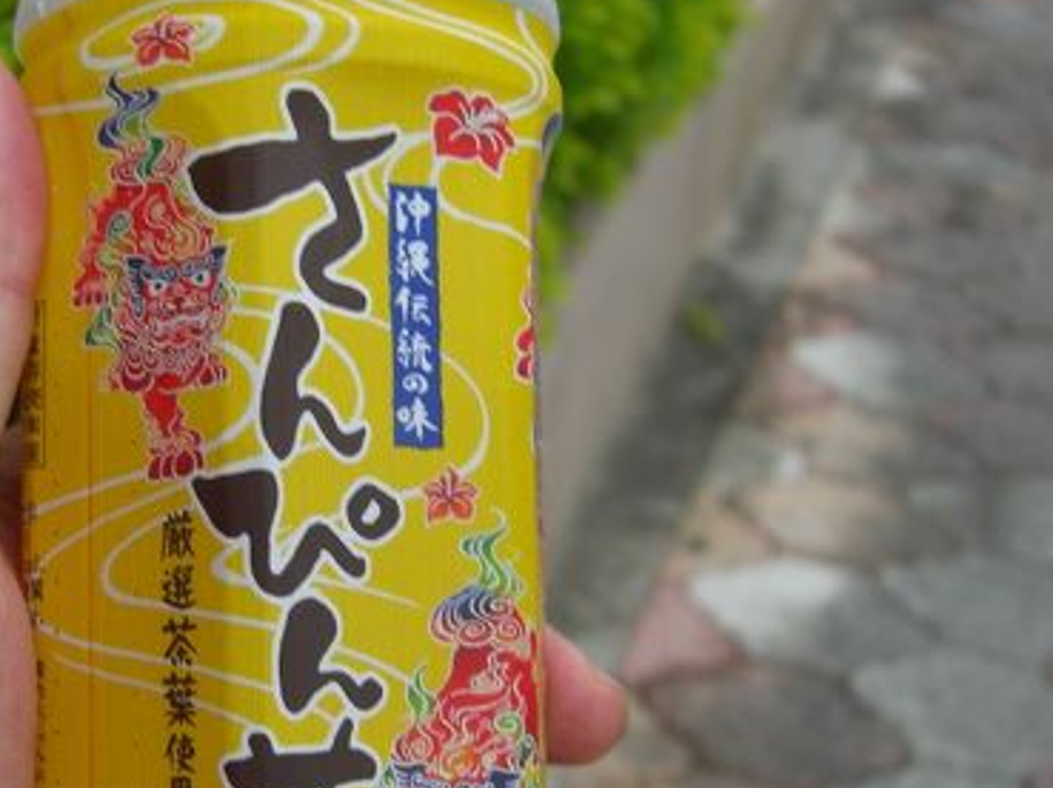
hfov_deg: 28.8
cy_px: 561
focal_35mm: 67
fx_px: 2036
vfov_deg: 21.8
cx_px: 328
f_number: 2.8
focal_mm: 7.9
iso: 80
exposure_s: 1/200
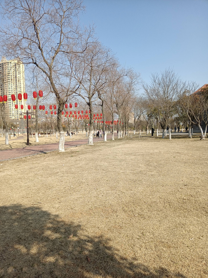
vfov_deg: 67.3
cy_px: 139
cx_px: 104
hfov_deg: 53.1
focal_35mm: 26
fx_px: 208
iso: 100
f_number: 1.8
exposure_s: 1/731
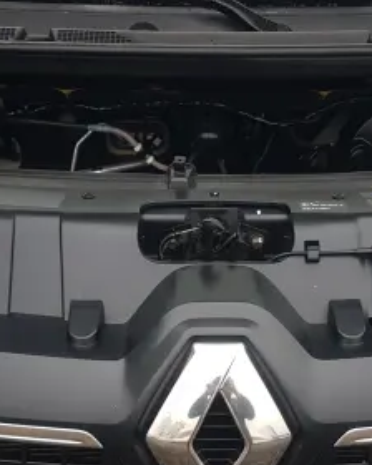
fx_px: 798
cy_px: 319
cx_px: 211
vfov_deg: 32.2
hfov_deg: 26.2
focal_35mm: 58
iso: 50
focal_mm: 4.2
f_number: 1.7
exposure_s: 1/50
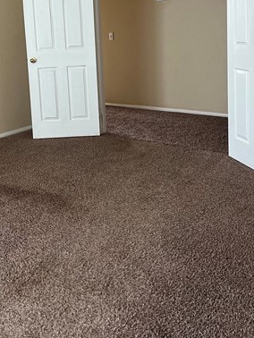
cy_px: 83
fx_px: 430
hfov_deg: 32.5
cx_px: 77
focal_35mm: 44
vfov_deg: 41.6
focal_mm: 5.1
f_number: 1.6
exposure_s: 1/72
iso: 125
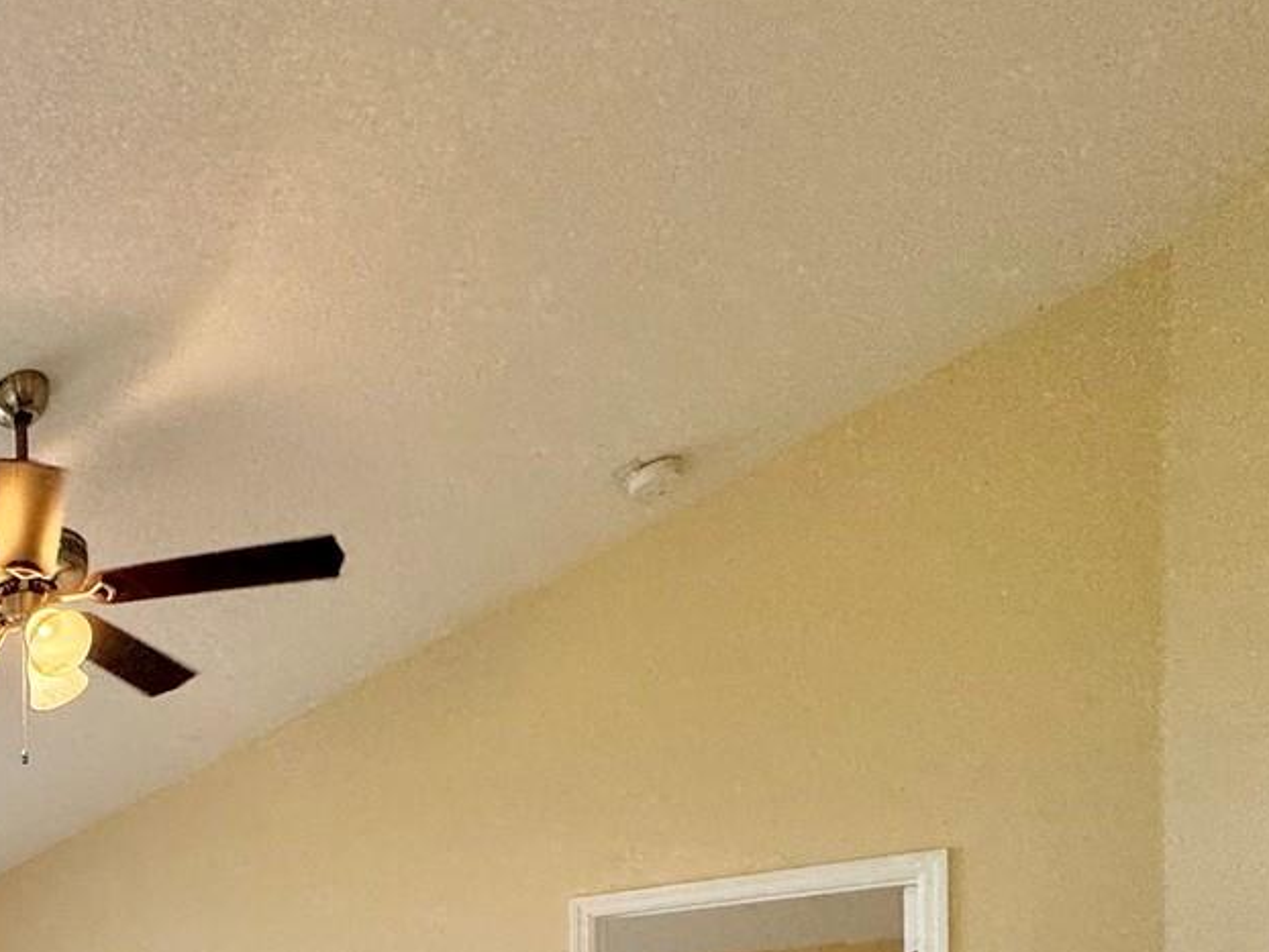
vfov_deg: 32.6
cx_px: -190
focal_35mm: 36
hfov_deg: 39.7
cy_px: 1146
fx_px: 1320
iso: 100
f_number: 2.2
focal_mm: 2.22
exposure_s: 1/120
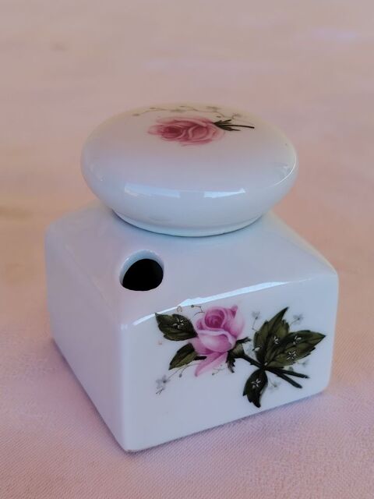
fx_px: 764
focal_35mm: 53
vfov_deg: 36.2
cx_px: 187
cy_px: 250
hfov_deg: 27.5
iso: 100
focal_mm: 5.25
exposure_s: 1/160
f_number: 1.75
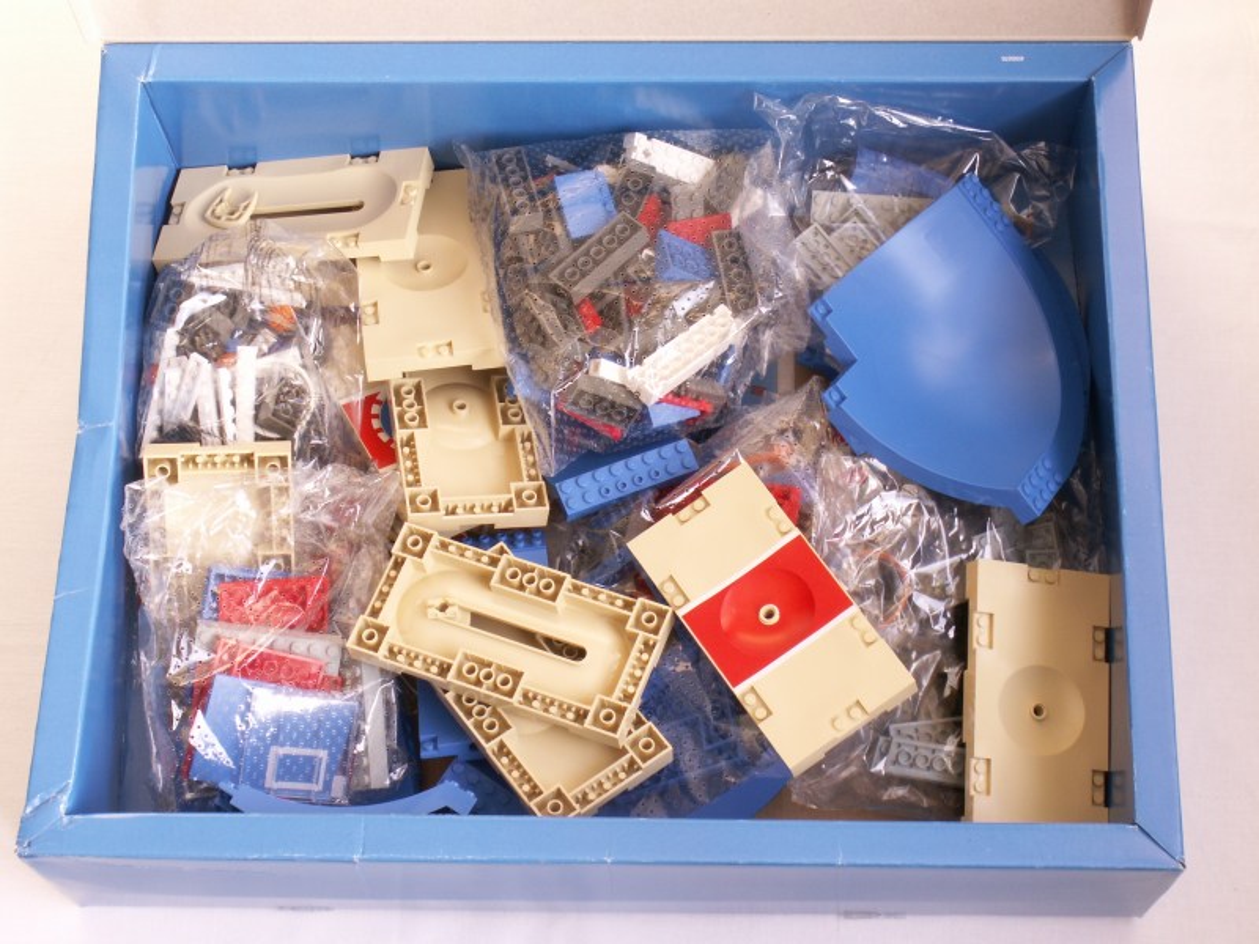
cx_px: 630
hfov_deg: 29.8
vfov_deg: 22.6
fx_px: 2364
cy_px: 472
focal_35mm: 65
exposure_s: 1/6
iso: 50
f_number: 8
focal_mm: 10.8
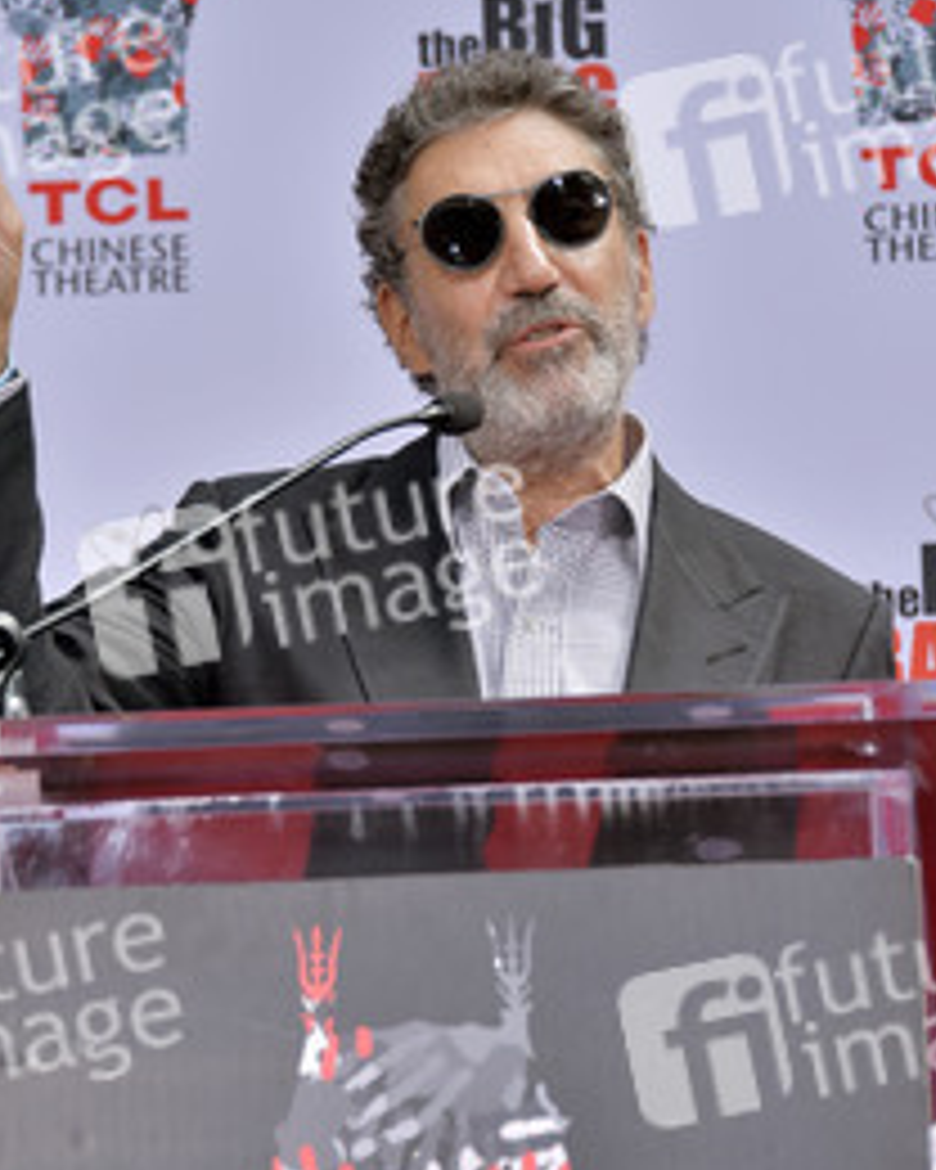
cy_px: 796
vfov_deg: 8.9
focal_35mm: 217
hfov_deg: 7.1
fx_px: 7514
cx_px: 443
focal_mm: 150
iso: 200
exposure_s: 1/250
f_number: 5.6
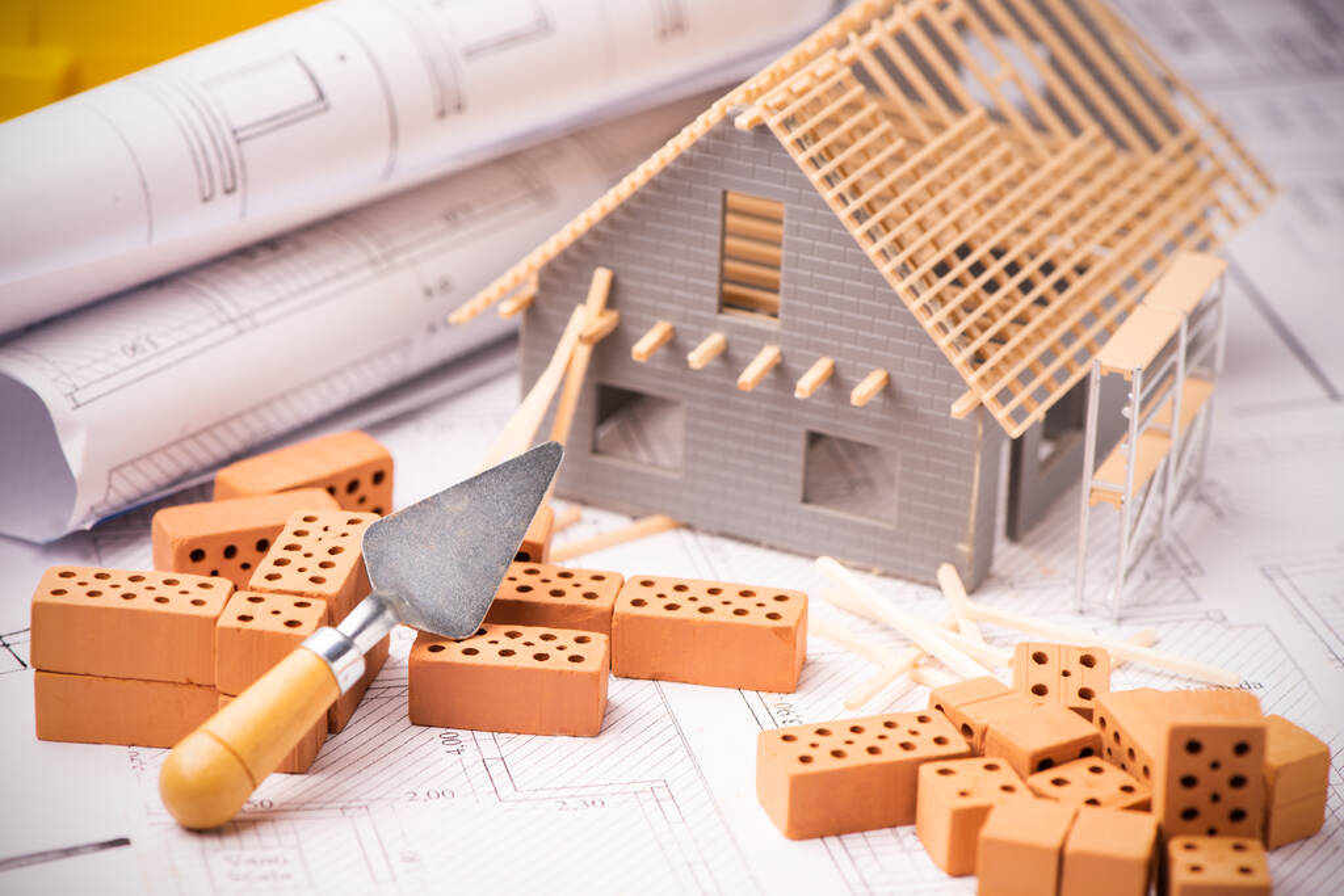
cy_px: 448
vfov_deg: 13.0
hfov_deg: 19.5
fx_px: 3920
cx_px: 672
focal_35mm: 105
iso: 64
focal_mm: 105
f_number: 9
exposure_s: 1/125
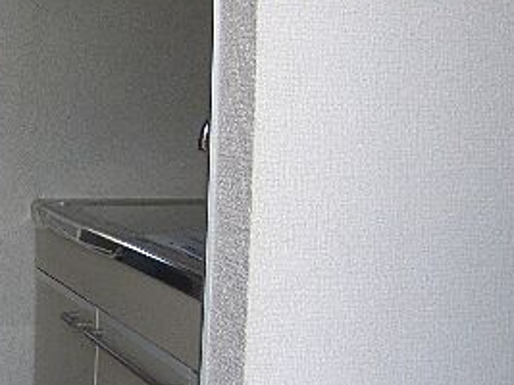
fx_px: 1247
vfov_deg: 17.5
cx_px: -90
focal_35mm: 84
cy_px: 166
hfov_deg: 21.7
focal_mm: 5.8
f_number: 2.6
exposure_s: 1/80
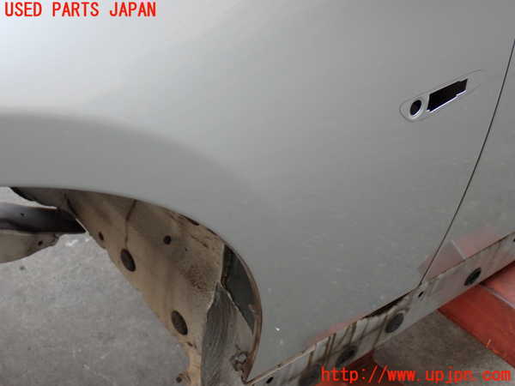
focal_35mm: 50
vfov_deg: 29.1
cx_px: 258
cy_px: 193
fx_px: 744
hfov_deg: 38.2
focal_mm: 9.01
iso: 200
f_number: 3.2
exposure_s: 1/60
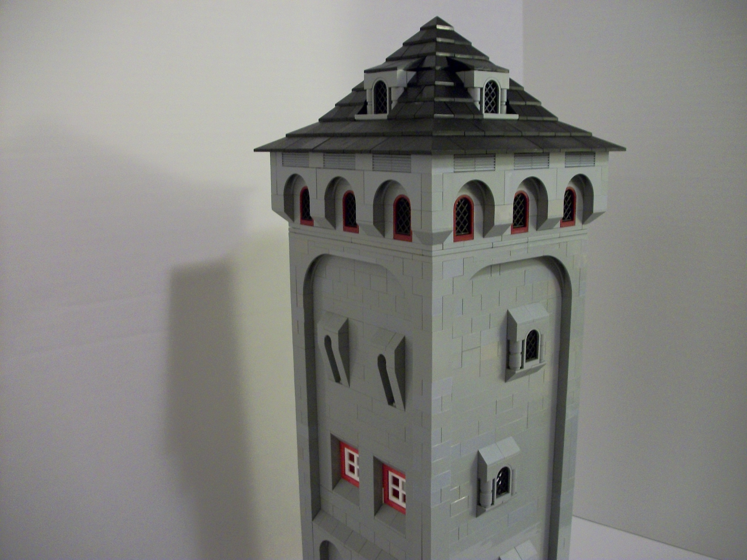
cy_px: 280
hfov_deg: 56.8
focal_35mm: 32
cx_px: 374
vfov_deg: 44.2
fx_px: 691
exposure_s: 1/8
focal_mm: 5.7
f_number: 2.9
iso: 250
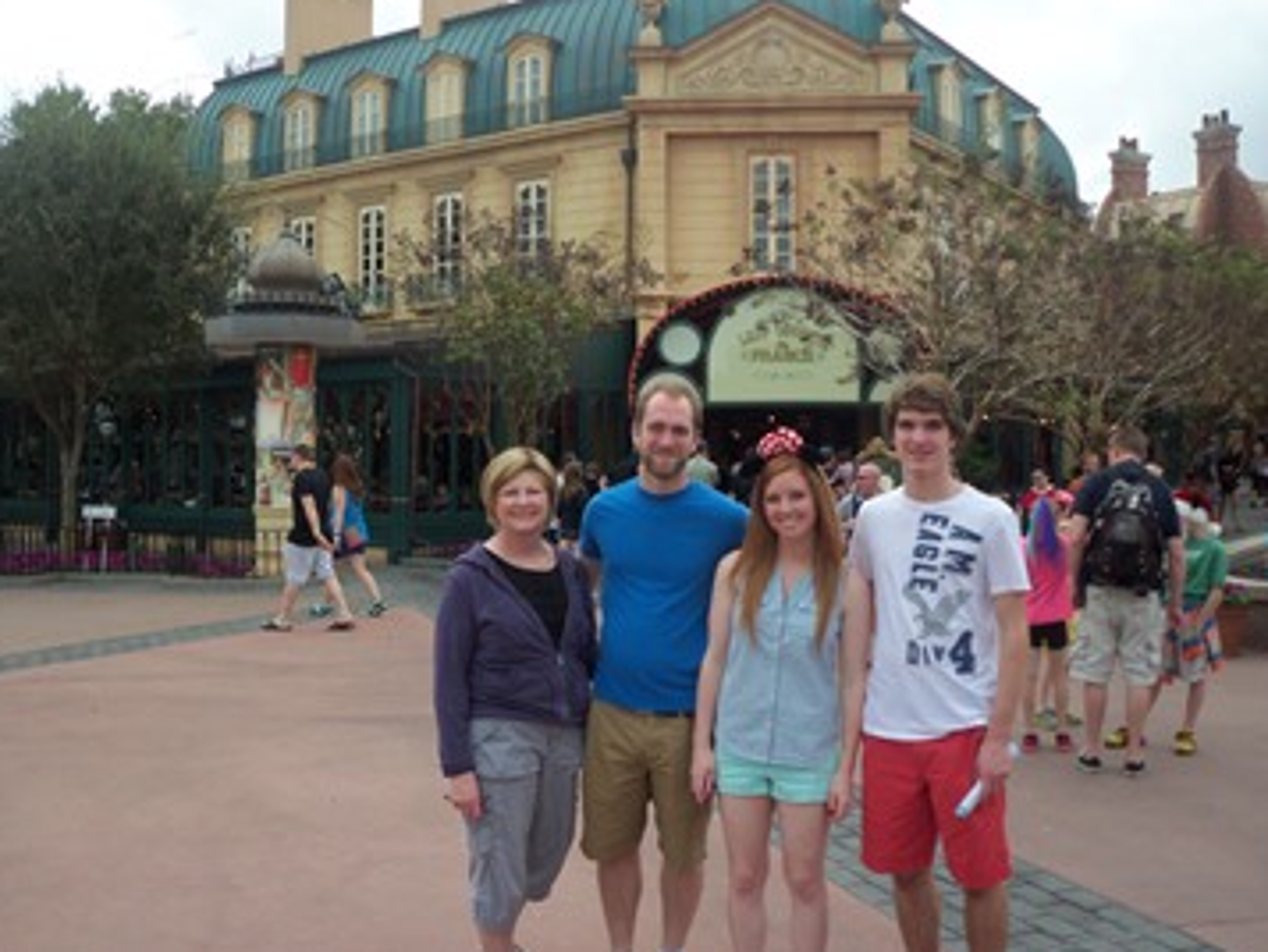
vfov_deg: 40.7
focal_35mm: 35
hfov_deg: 52.6
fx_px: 1282
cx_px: 629
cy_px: 469
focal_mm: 5.7
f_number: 2.9
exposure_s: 1/500
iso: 80
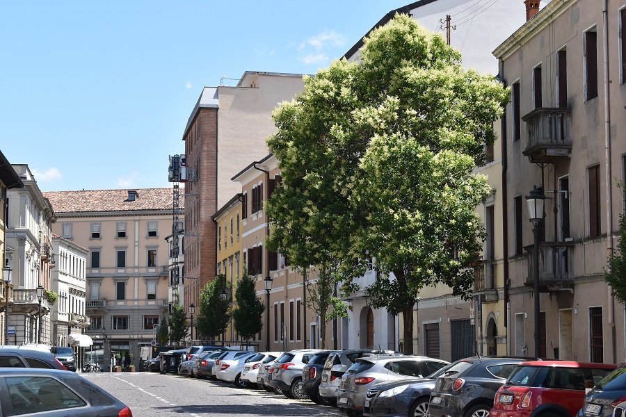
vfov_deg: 16.6
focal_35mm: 82
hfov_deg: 24.6
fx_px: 1434
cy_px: 208
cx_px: 313
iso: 200
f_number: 9
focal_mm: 55
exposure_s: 1/320
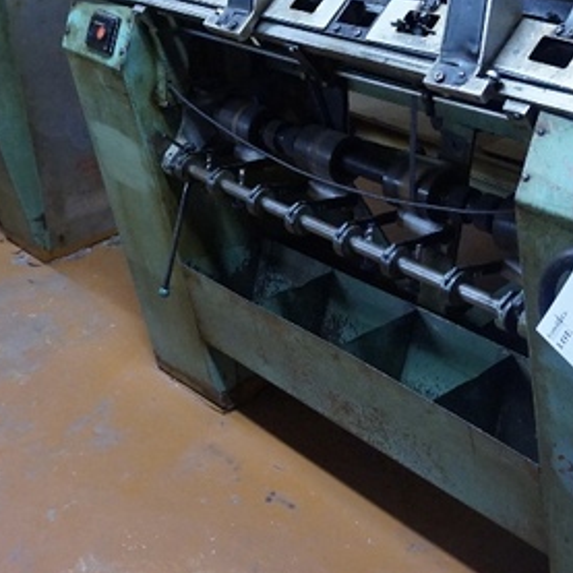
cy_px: 141
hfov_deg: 32.2
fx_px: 993
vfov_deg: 31.6
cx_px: 316
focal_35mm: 53
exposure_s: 1/60
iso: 3200
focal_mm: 16
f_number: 3.5
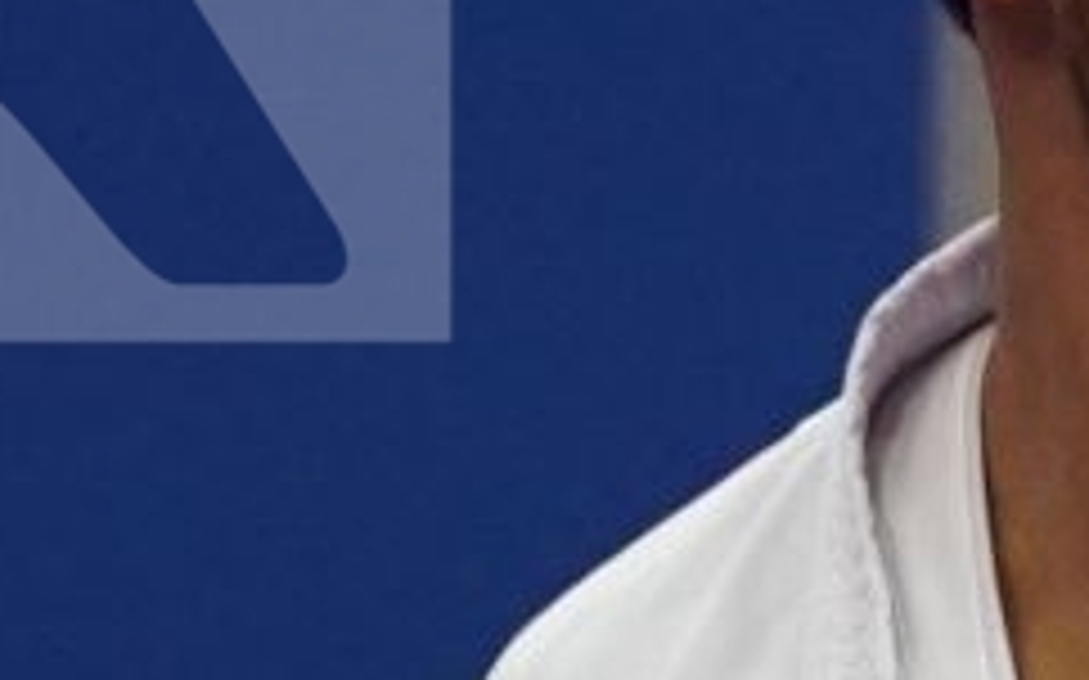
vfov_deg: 0.9
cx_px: 3082
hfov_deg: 1.5
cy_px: 1527
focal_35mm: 1442
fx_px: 42777
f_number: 2.8
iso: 4000
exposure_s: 1/1000
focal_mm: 127
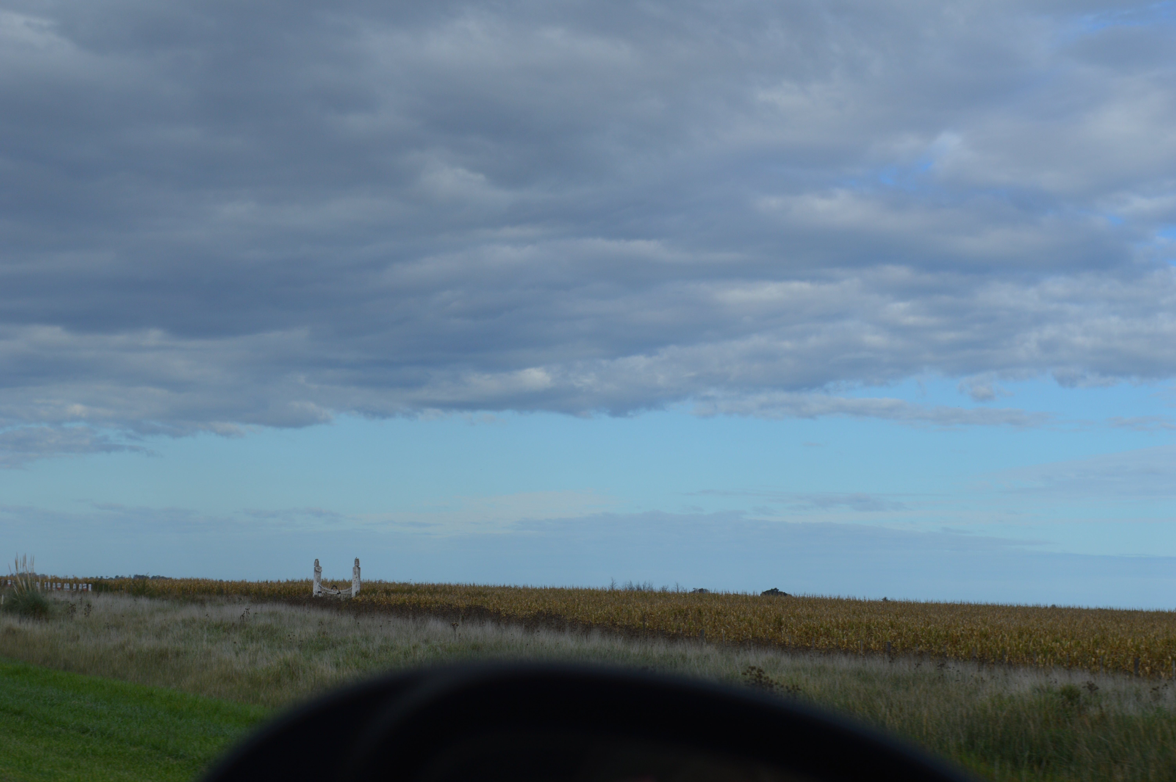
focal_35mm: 78
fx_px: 2546
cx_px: 588
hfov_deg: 26.0
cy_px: 391
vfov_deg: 17.5
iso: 100
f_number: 9
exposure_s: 1/320
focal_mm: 52
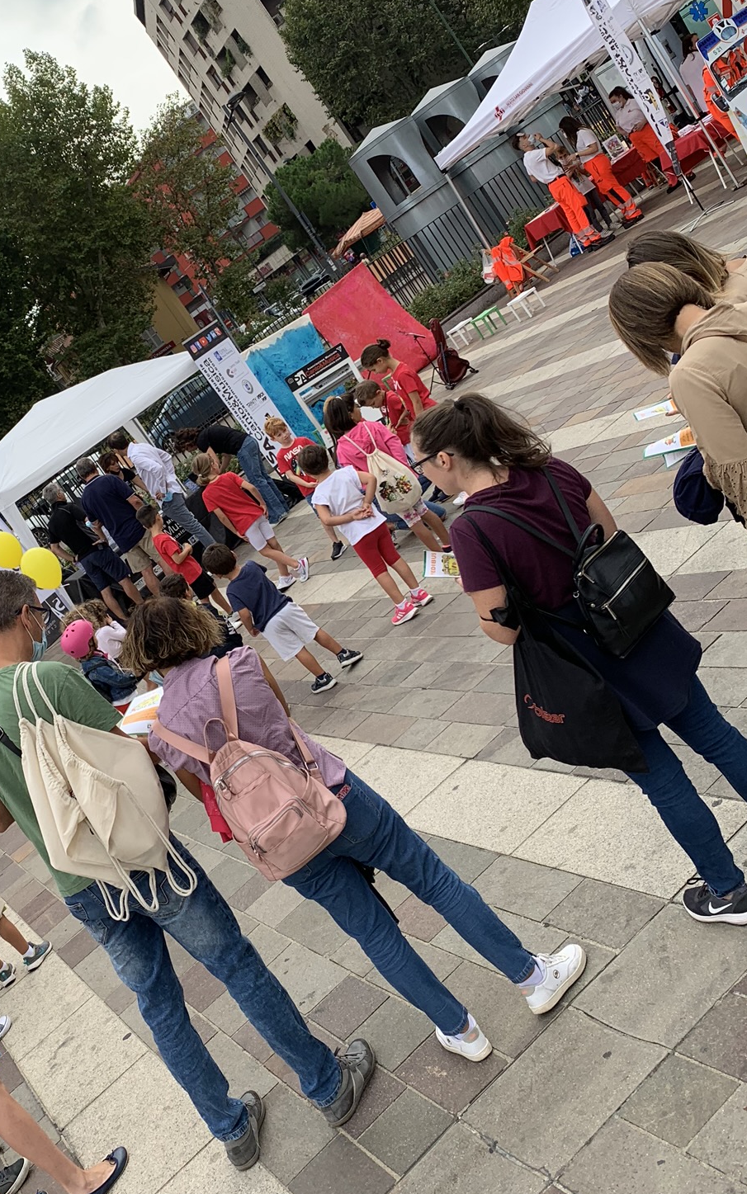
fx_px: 1270
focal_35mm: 39
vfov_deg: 50.3
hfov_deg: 32.2
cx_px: 189
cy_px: 545
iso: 25
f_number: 1.8
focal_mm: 4.25
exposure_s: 1/1427
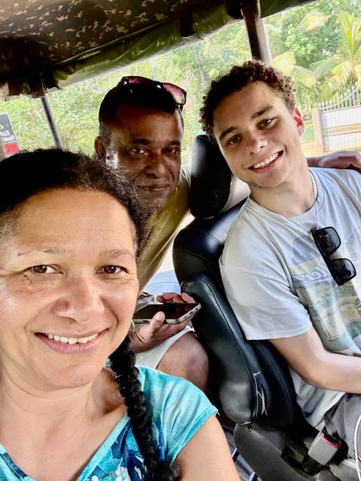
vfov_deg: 60.0
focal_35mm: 30
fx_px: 417
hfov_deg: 46.8
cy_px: 240
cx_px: 180
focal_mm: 2.69
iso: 80
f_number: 1.9
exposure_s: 1/75
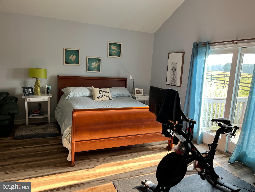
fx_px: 192
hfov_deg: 67.3
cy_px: 96
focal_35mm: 26
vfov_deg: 53.1
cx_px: 128
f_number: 1.6
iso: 80
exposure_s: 1/122
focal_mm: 5.1
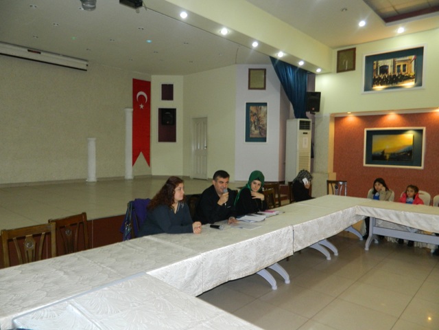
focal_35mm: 25
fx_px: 317
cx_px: 220
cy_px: 165
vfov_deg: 54.9
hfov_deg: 69.4
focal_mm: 4.5
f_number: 3.1
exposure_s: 1/30
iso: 220
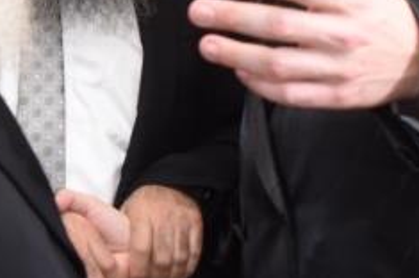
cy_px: -72
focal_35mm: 131
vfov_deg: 10.2
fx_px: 1523
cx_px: 59
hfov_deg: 15.5
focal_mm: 30
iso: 640
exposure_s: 1/125
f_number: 5.6
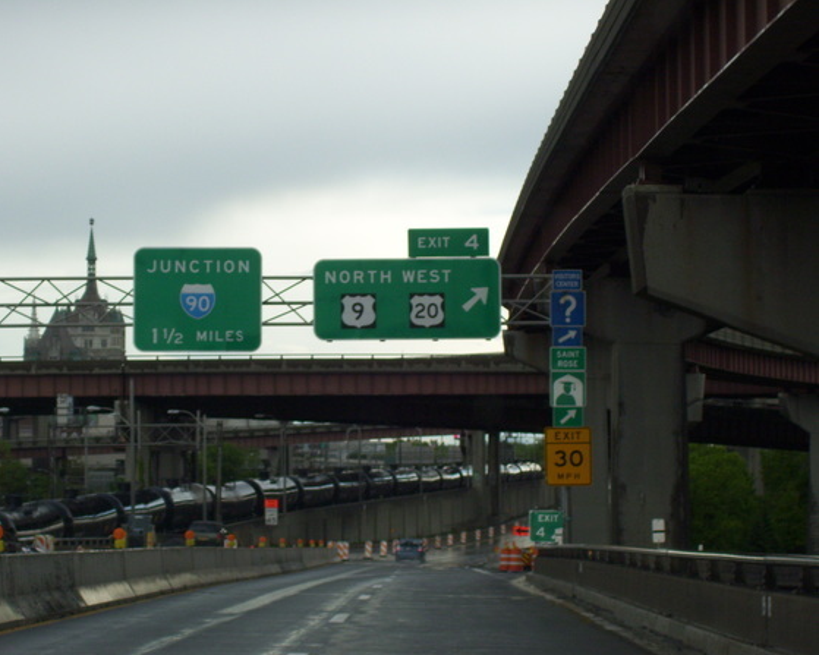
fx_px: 2739
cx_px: 382
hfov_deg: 17.0
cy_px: 328
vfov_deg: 13.6
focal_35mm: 113
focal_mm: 18
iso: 160
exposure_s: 1/320
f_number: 4.6
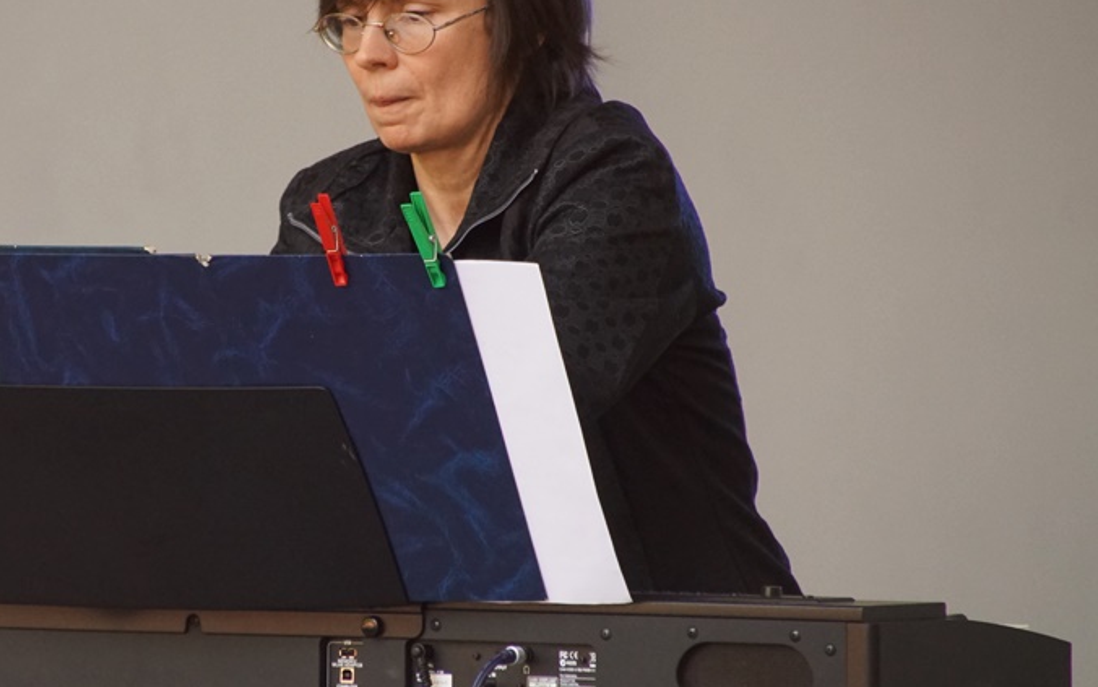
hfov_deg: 4.6
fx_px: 13800
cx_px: 354
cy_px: 310
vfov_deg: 2.9
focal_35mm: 461
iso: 1250
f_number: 6.3
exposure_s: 1/320
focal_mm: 200
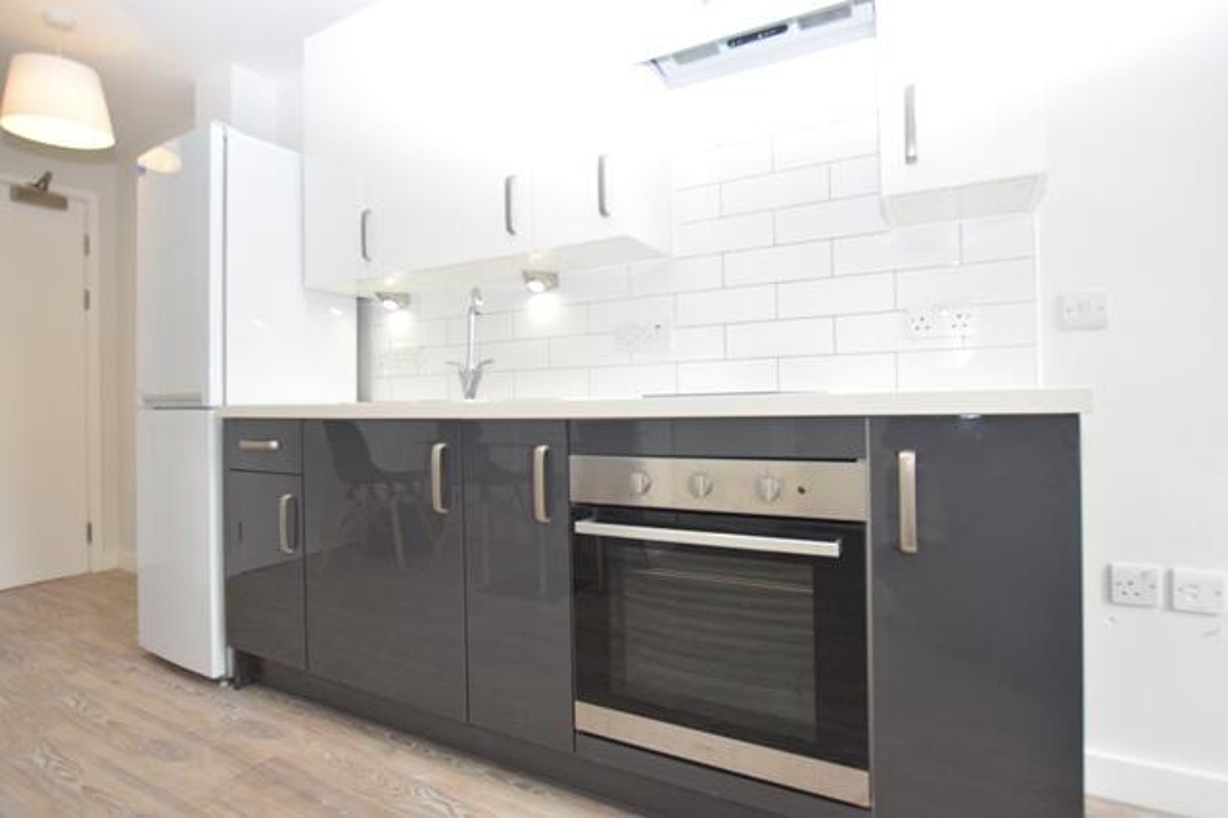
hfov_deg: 90.0
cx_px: 614
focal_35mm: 18
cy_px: 409
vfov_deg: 67.3
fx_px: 614
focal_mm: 12
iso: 800
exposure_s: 1/100
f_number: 5
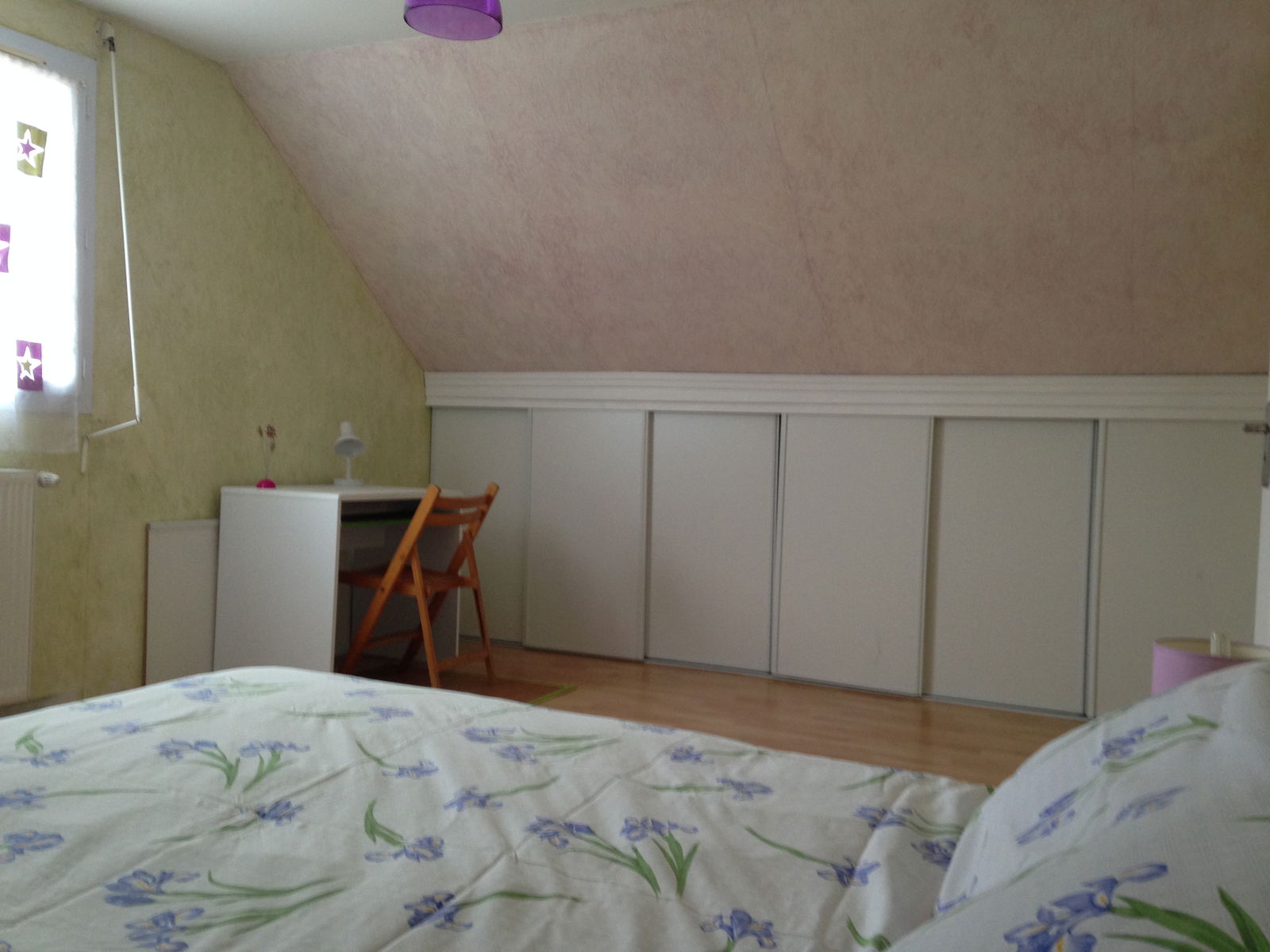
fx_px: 1211
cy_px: 476
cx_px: 635
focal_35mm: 33
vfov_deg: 42.9
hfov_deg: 55.4
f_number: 2.4
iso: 100
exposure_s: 1/20
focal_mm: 4.12
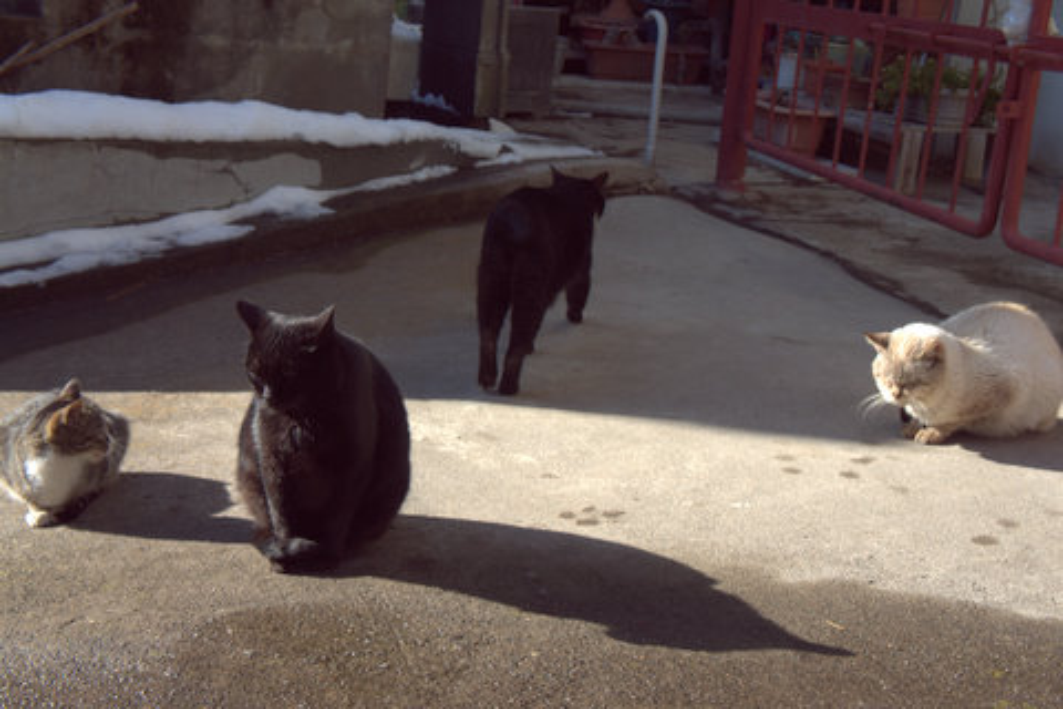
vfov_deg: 27.3
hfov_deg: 40.0
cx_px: 532
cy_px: 354
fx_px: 1462
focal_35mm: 50
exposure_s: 1/160
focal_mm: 33
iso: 200
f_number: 7.1
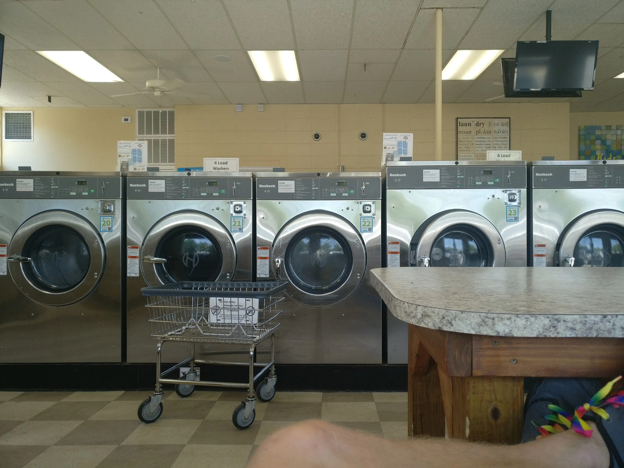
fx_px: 505
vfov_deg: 49.7
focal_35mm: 28
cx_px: 312
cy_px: 234
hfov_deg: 63.4
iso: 160
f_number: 2
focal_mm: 4.26
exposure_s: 1/100
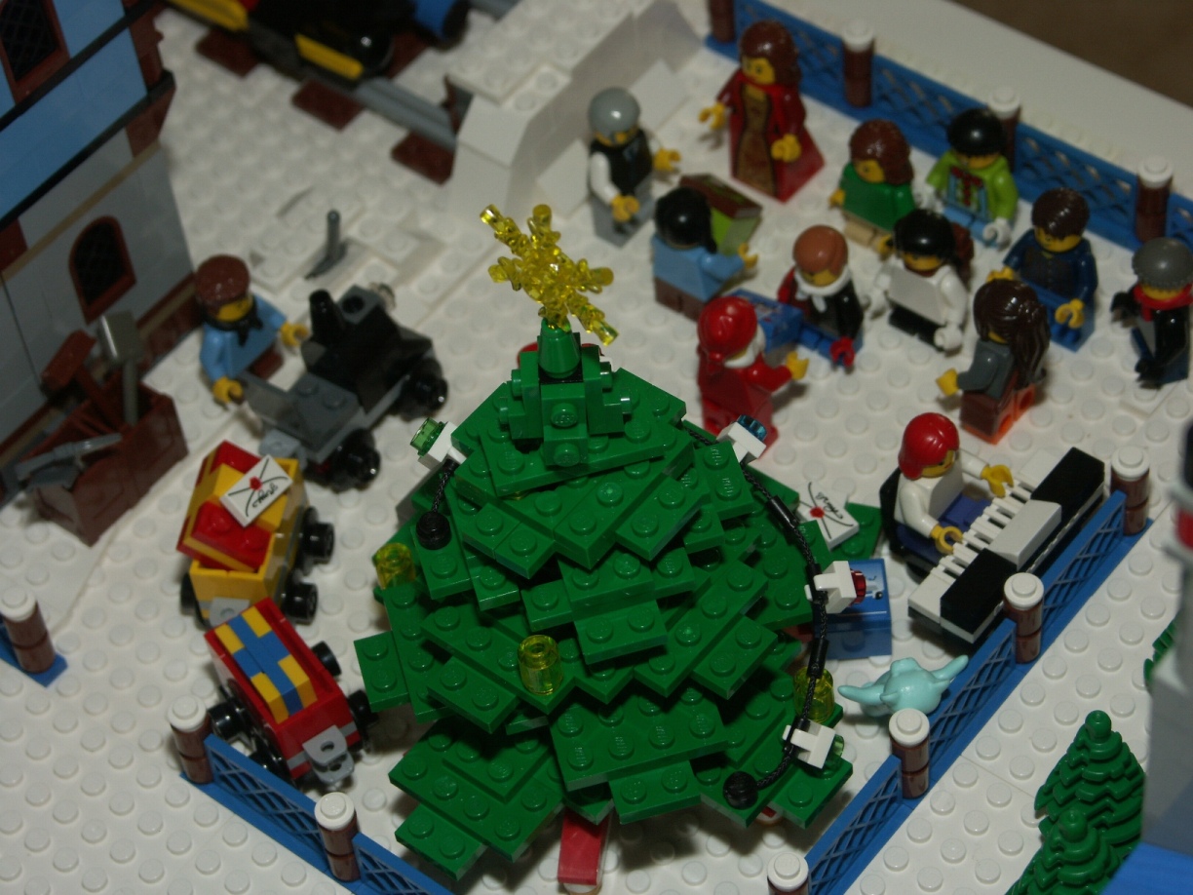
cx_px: 596
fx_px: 3205
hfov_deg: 21.1
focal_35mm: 93
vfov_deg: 15.9
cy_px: 448
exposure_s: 1/100
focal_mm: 23.86
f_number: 3.5
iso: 100
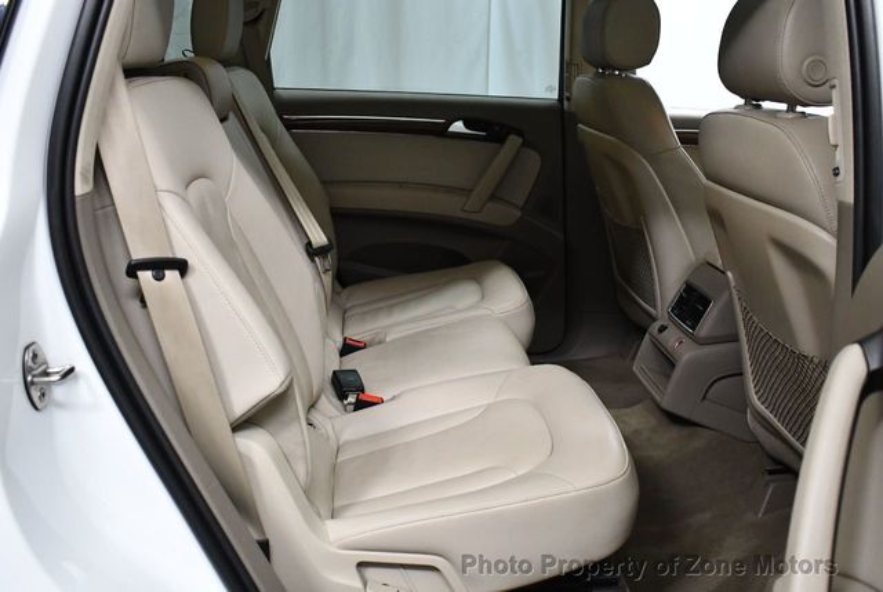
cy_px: 296
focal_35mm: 36
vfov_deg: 37.0
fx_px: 884
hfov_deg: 53.1
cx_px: 442
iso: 2200
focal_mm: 18
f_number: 3.5
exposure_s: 1/125
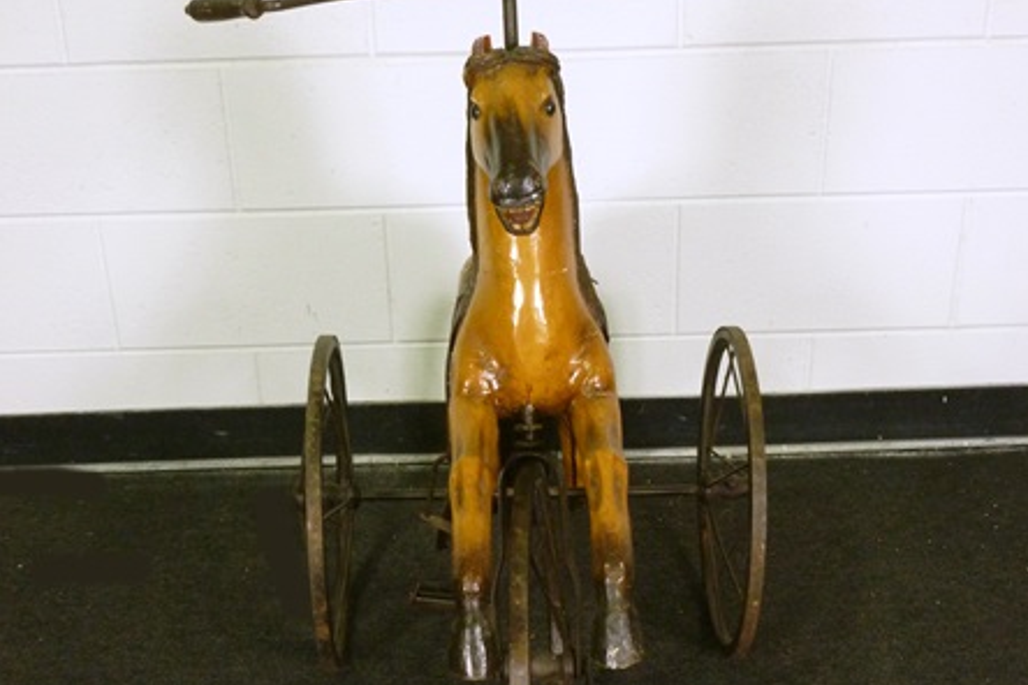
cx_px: 519
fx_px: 1285
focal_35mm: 45
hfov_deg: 43.6
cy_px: 484
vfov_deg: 29.5
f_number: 3.5
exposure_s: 1/60
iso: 400
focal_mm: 5.7
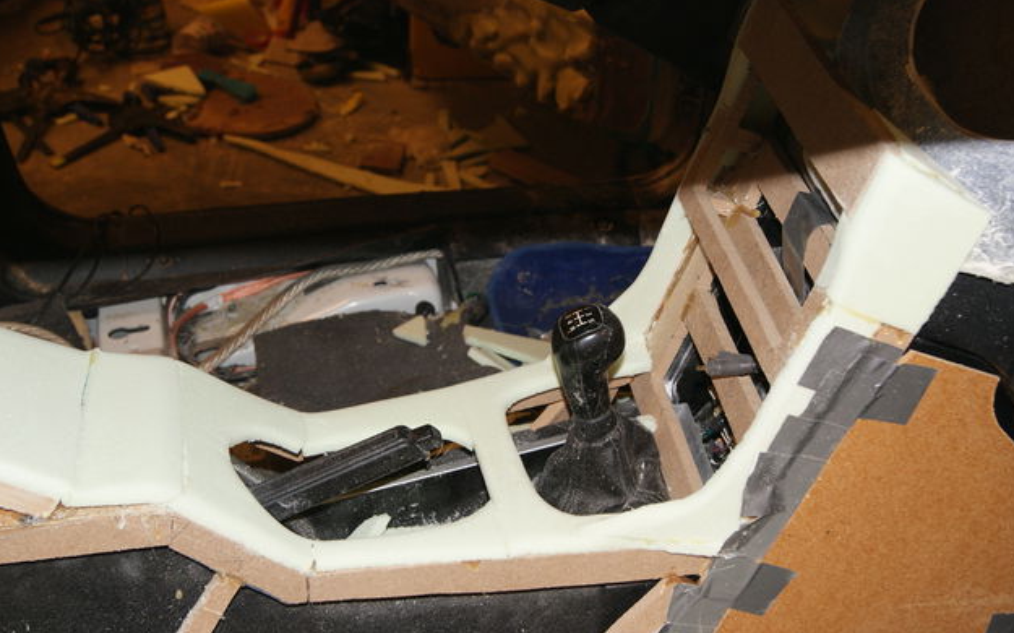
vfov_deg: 27.4
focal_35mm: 47
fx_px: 1298
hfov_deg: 42.7
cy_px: 317
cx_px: 505
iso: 400
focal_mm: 30
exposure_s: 1/60
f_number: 5.6
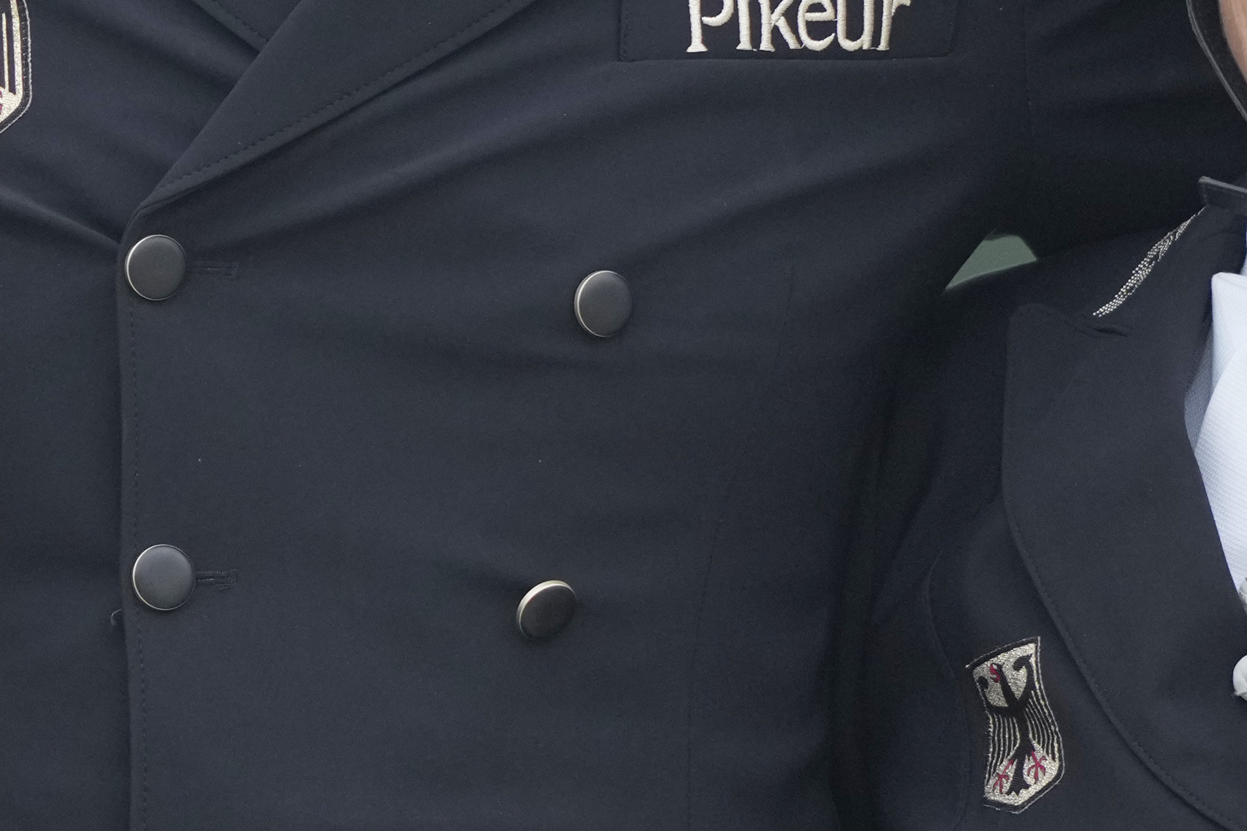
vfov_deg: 0.9
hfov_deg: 1.3
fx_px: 54687
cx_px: 7
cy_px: -149
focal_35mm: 1579
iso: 1000
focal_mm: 400
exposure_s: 1/5000
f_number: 2.8
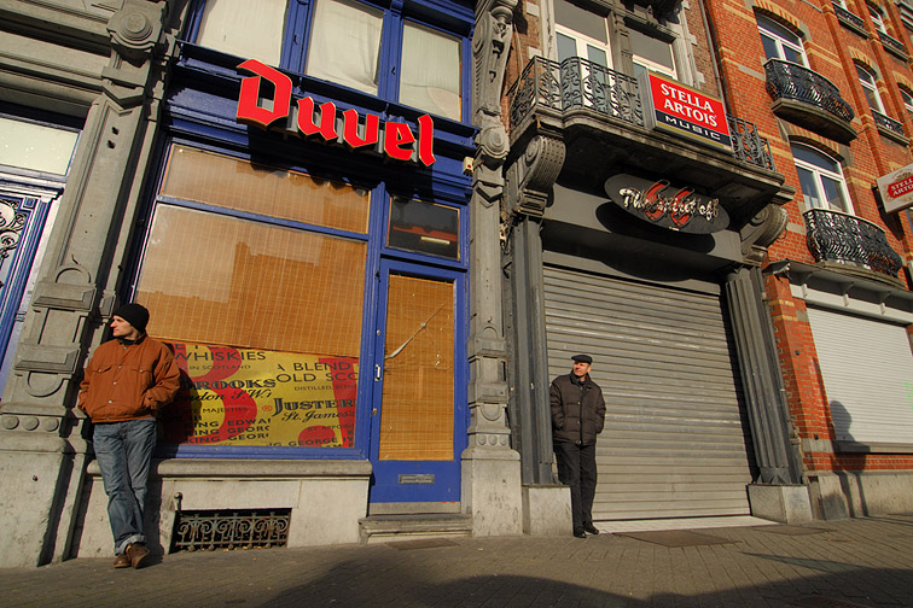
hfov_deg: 90.0
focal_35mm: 18
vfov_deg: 67.4
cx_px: 456
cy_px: 304
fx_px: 456
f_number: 11
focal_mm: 12
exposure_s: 1/500
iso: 250
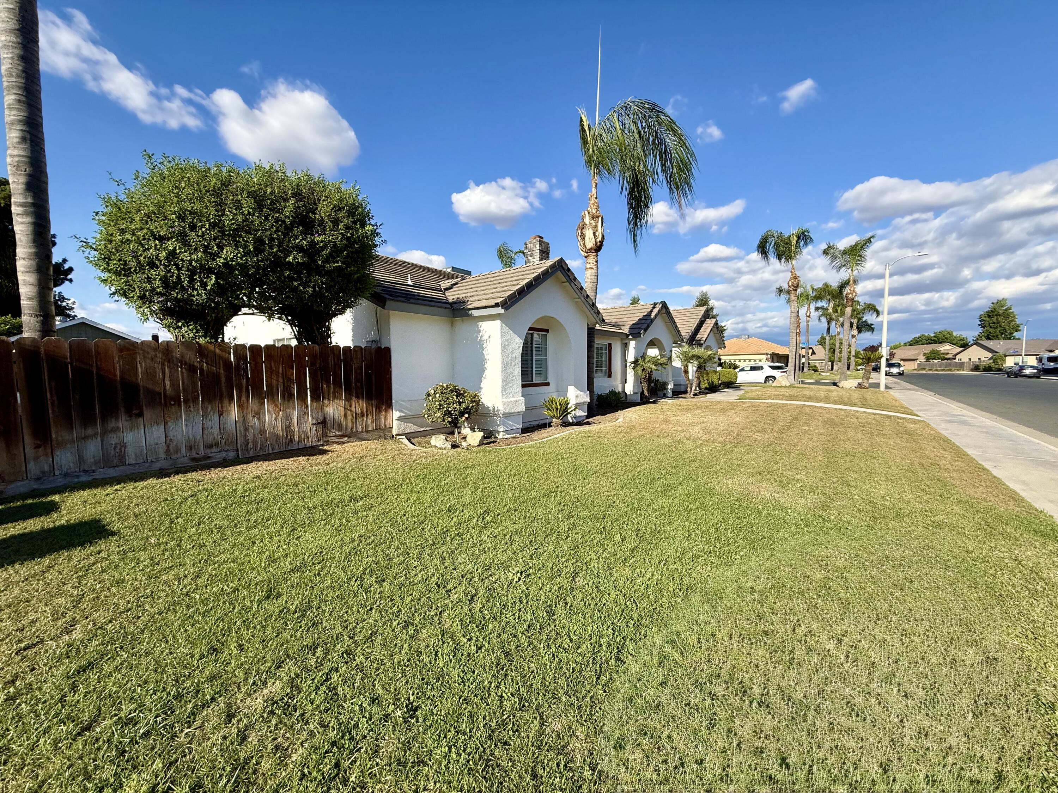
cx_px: 529
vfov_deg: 85.7
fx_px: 428
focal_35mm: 14
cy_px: 396
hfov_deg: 102.1
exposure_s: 1/1901
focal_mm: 2.22
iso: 50
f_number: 2.2
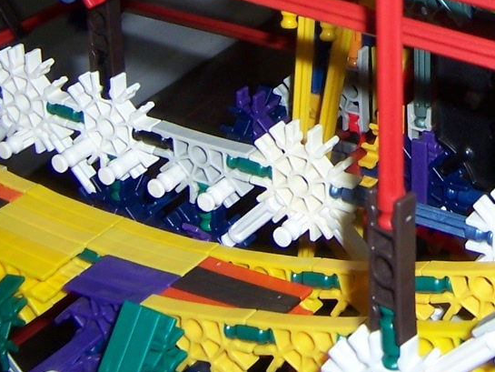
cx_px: 422
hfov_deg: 20.5
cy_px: -75
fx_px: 1344
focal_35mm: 94
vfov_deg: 15.2
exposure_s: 1/60
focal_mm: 5.5
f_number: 2.8
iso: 80
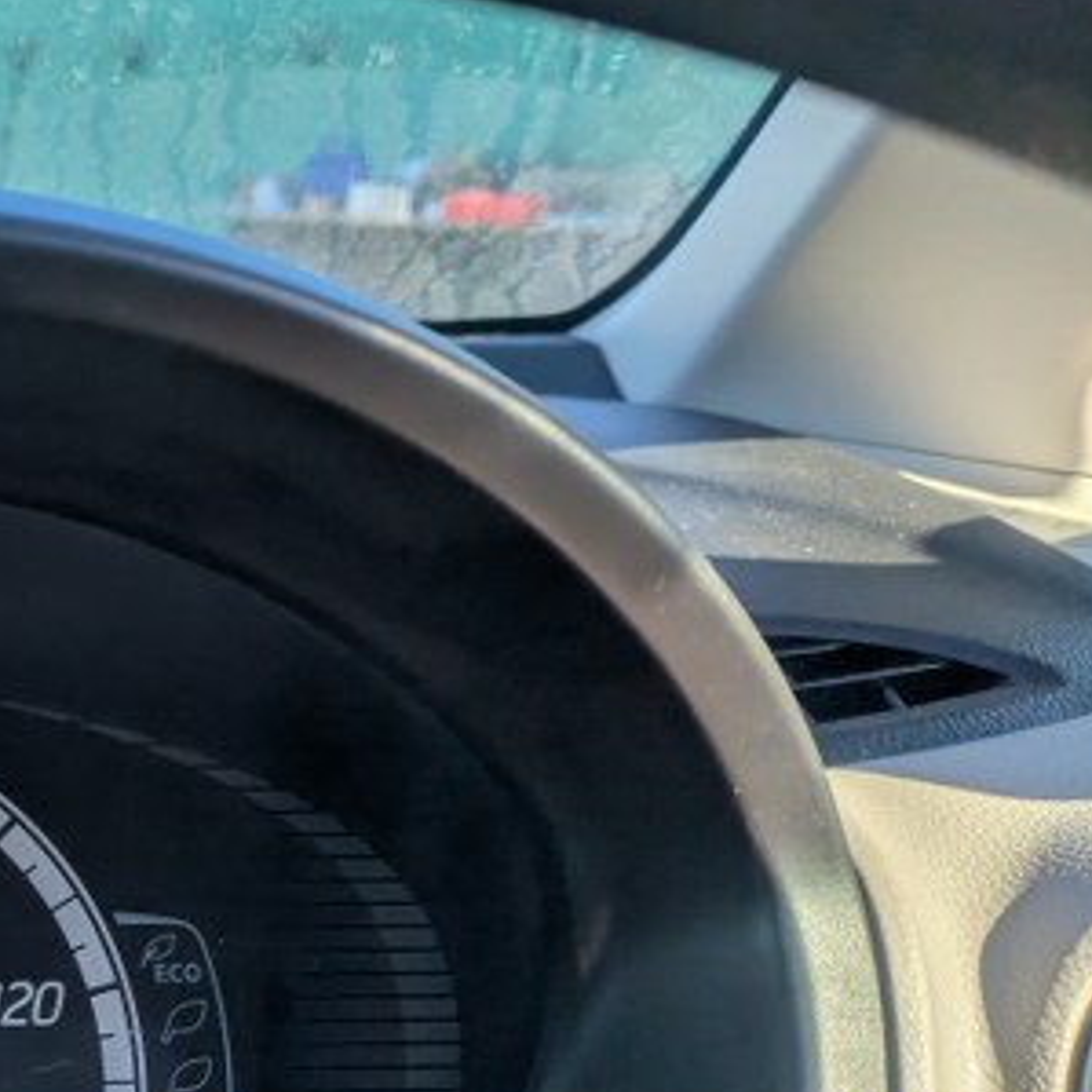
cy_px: 782
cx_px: -272
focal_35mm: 59
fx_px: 2106
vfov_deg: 28.7
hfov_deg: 25.6
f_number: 1.89
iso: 70
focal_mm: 5.43
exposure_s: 1/1316
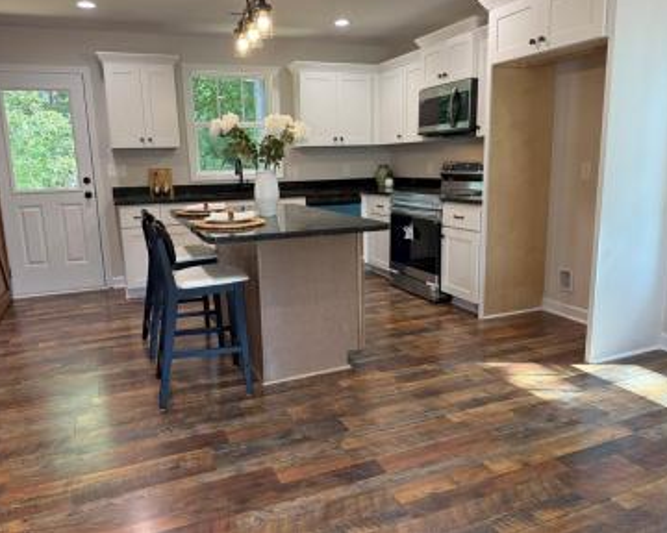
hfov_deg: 66.0
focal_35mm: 26
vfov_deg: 54.9
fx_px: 513
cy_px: 257
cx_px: 321
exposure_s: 1/120
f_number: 1.78
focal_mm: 6.76
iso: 125
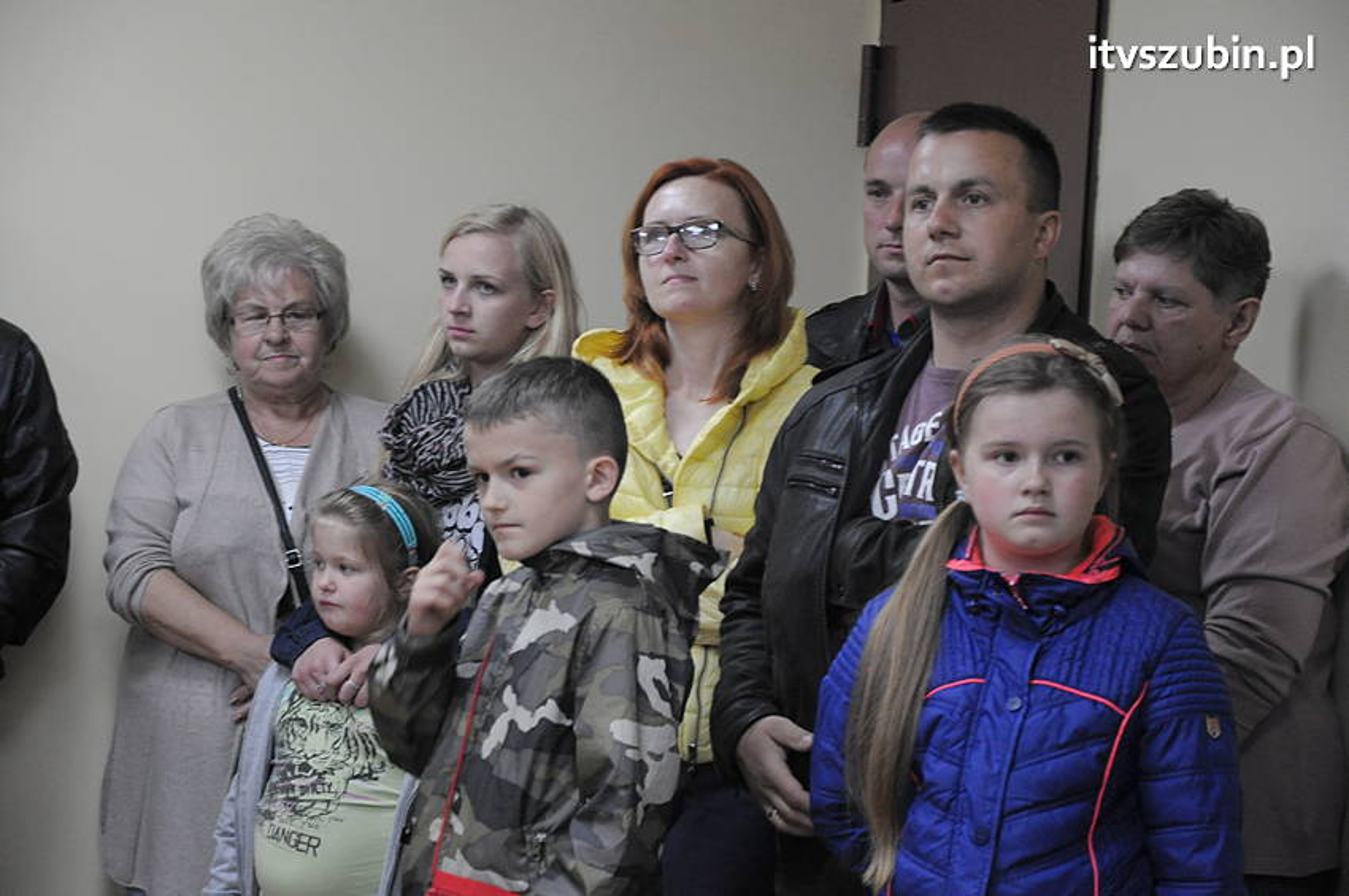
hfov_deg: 18.2
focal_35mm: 112
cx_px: 674
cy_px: 448
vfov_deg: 12.2
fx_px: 4211
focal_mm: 75
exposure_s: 1/80
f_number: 6.3
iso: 1600
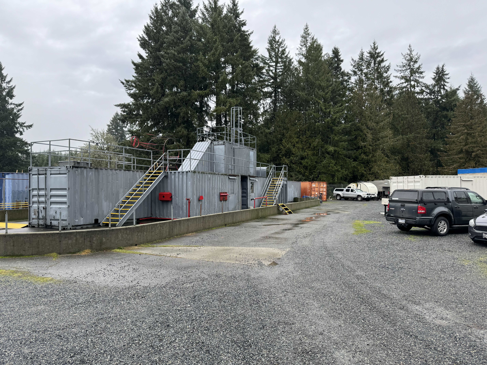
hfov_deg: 71.6
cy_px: 182
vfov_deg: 56.8
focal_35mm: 24
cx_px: 244
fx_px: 338
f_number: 1.78
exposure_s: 1/407
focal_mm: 6.86
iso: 80
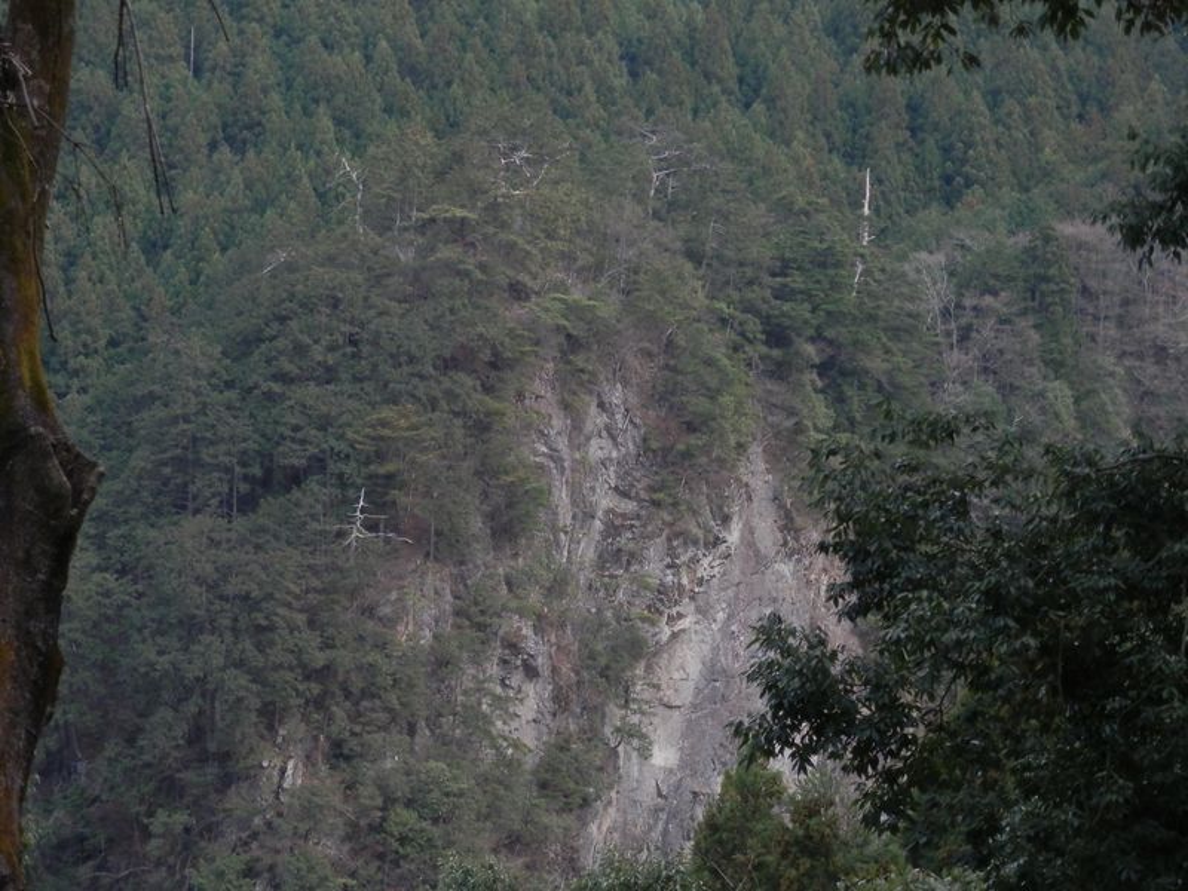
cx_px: 594
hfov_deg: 18.5
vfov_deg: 14.0
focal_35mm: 106
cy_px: 446
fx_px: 3638
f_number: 5
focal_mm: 19
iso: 200
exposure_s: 1/125
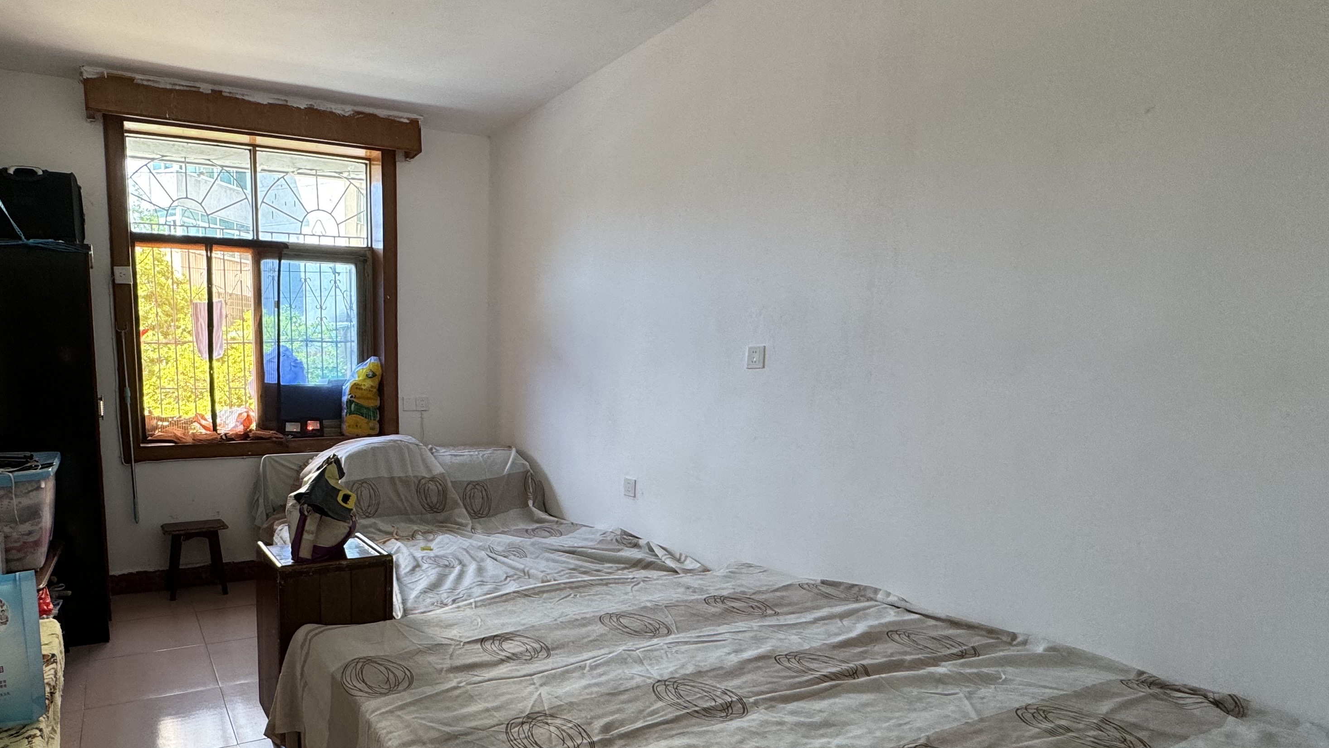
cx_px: 443
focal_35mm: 21
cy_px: 474
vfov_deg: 52.9
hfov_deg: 81.0
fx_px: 740
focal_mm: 2.22
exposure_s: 1/99
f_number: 2.2
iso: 160
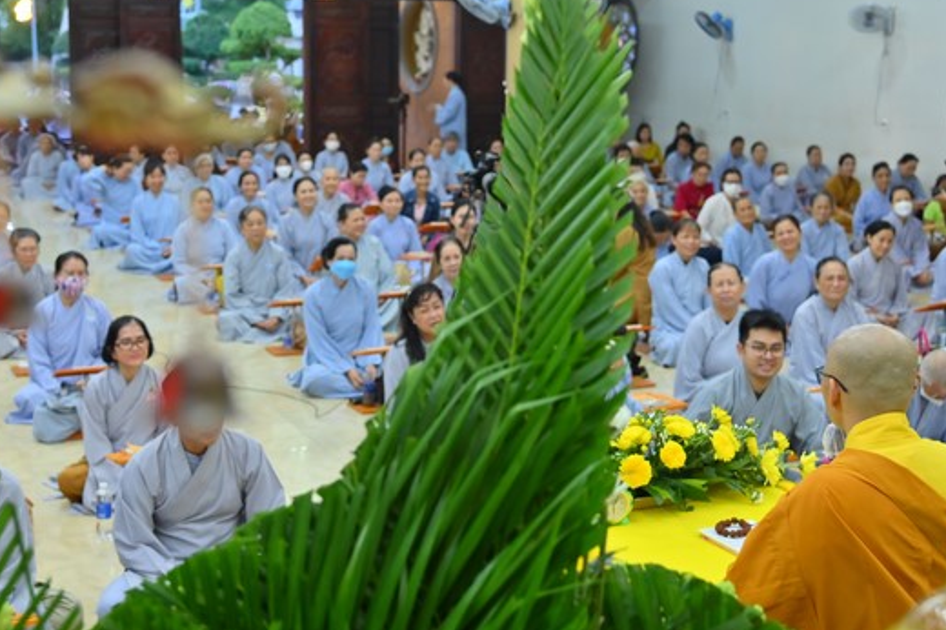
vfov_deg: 24.6
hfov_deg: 36.2
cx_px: 420
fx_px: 1444
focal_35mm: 55
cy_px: 279
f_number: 4.5
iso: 1000
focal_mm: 44
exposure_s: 1/60
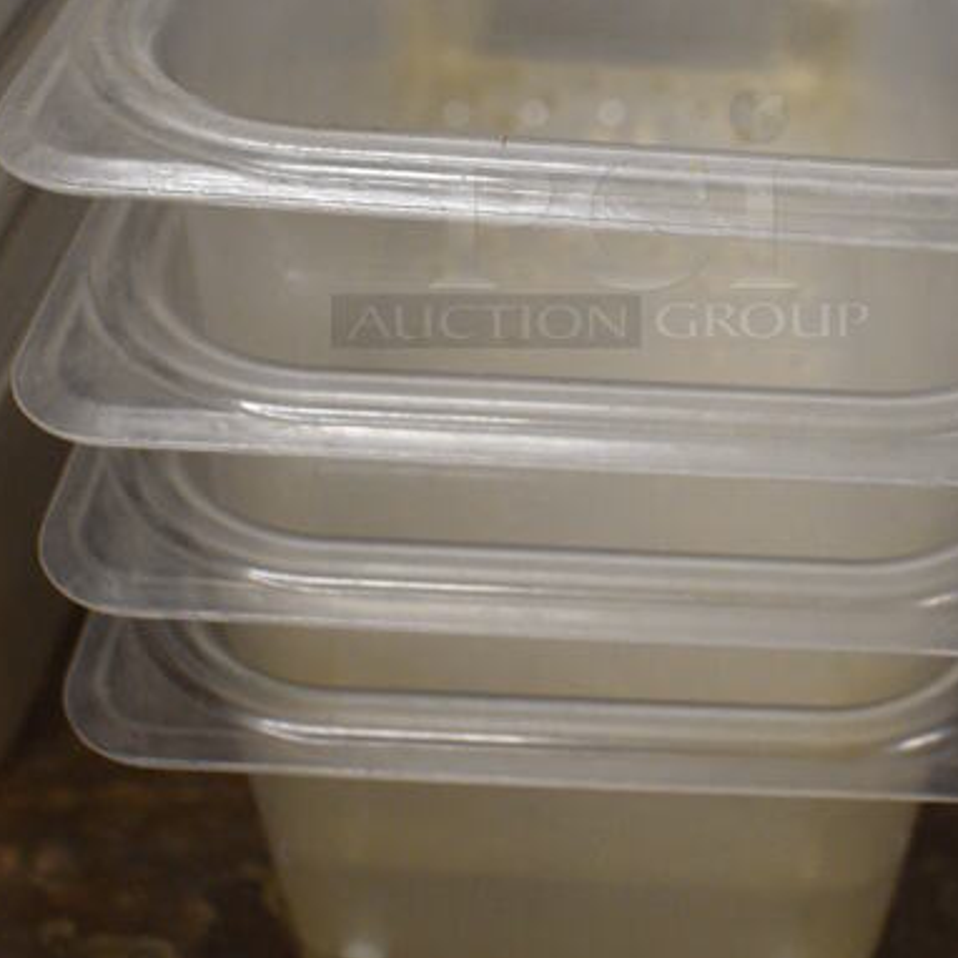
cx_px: 612
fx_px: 1910
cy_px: 217
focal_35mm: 61
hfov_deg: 28.0
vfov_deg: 27.7
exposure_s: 1/125
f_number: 3.5
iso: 1600
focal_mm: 20
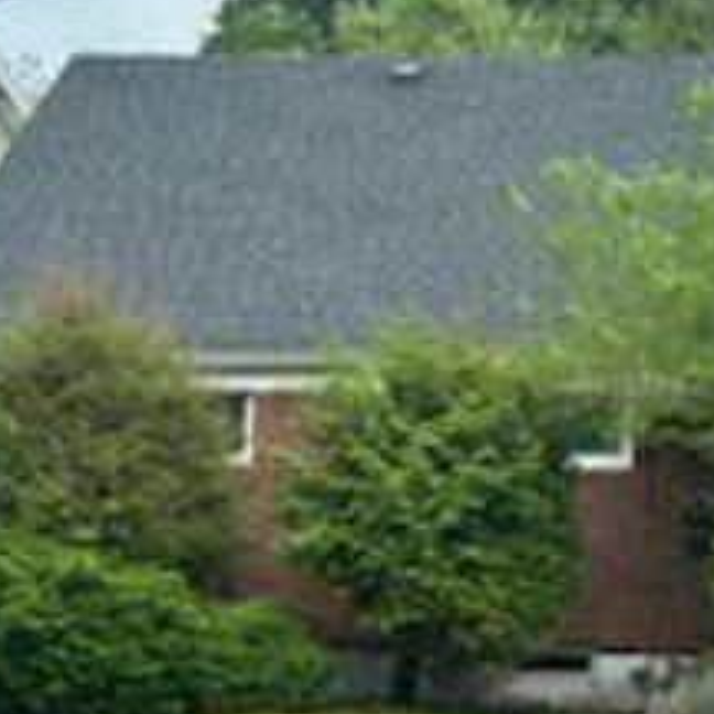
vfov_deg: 17.7
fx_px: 2287
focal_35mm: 98
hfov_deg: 17.3
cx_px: 731
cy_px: 435
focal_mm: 6.86
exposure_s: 1/1721
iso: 80
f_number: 1.78
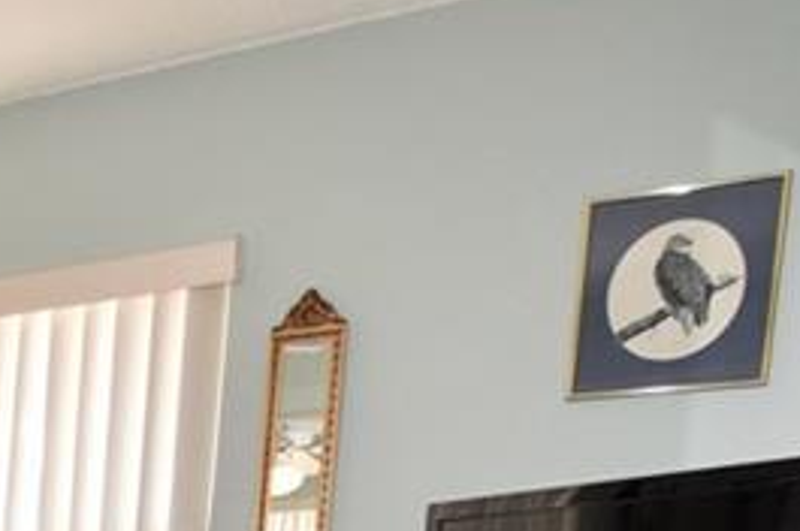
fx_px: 1287
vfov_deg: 19.9
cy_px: 812
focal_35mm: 58
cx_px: -531
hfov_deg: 23.5
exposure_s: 1/125
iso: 800
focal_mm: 10
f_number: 5.6
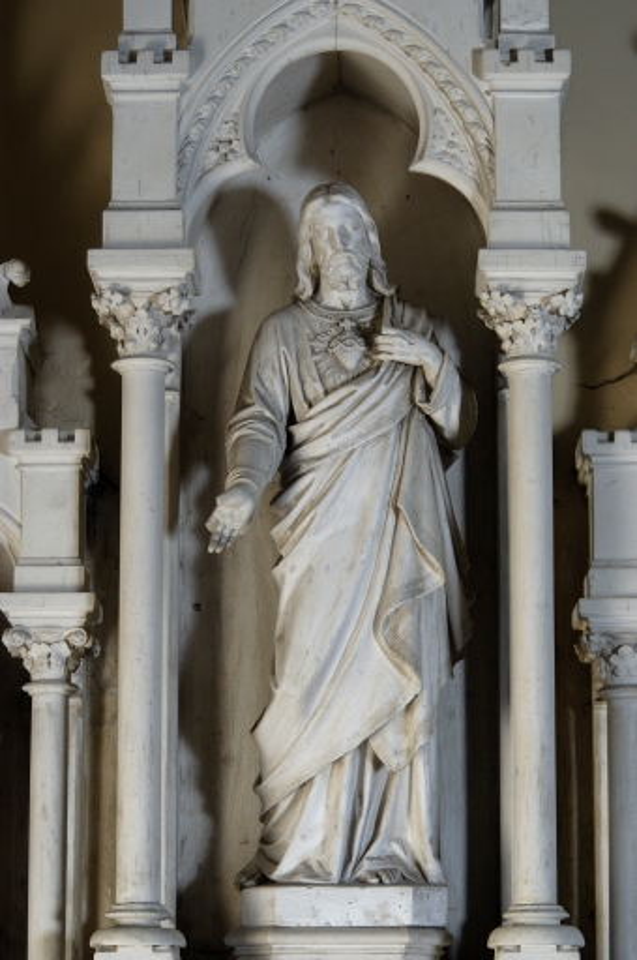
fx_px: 2794
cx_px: 318
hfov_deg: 13.0
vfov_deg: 19.5
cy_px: 480
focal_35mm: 105
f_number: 22
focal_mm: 70
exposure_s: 1/60
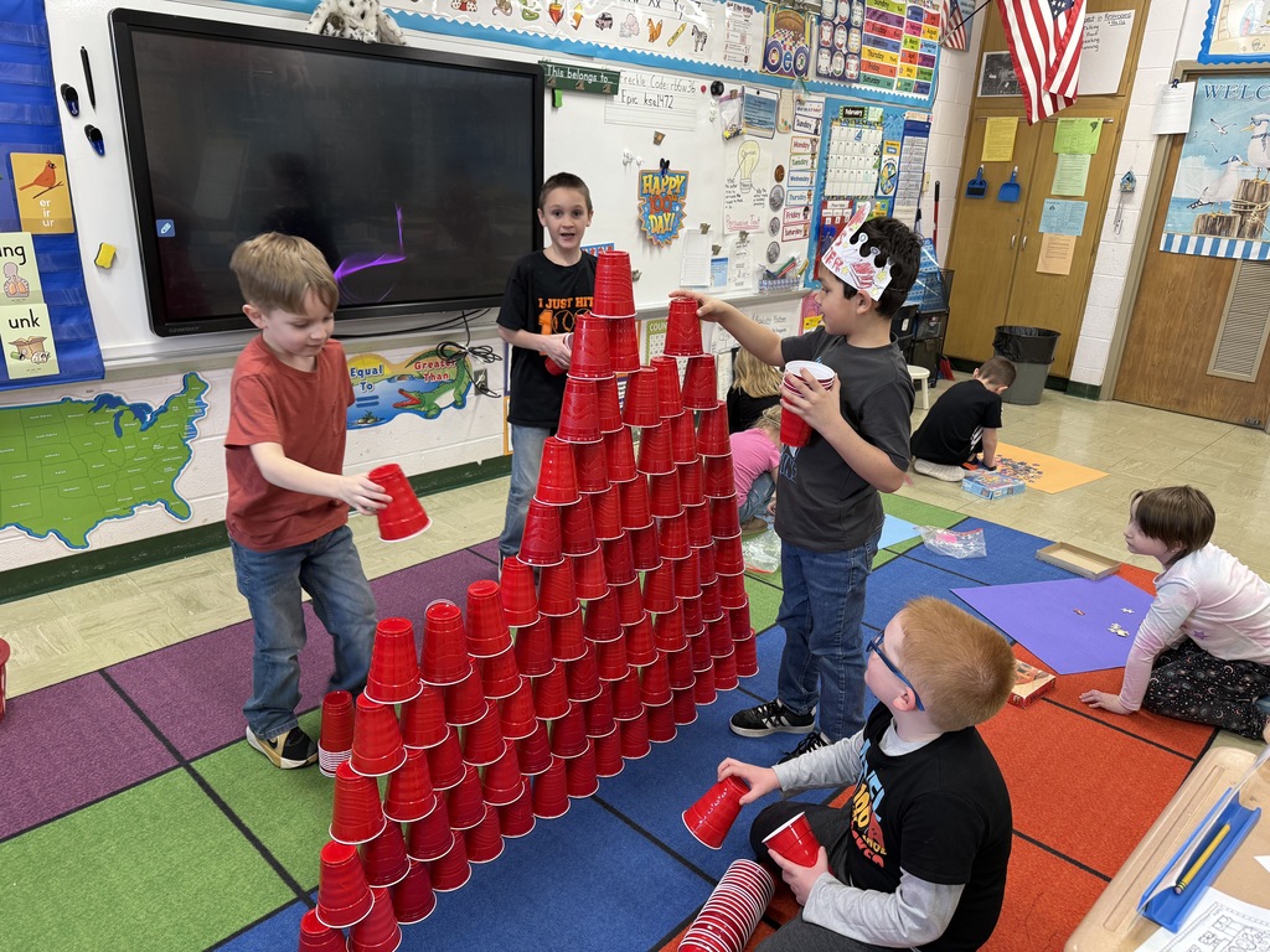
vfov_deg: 56.8
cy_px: 476
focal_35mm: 24
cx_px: 635
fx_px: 881
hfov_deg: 71.6
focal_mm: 6.76
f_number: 1.78
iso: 160
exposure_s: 1/60
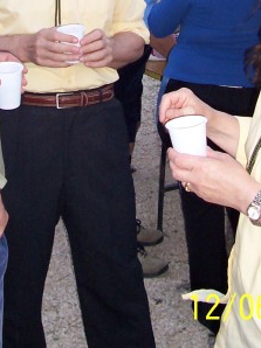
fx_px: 876
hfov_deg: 16.9
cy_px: -46
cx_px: 114
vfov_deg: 21.3
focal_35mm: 87
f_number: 2.8
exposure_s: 1/60
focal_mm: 5.6
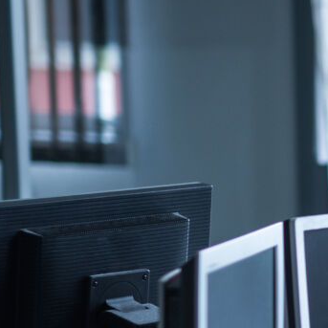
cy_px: 375
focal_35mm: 238
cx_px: 640
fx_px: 2551
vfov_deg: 7.3
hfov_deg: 7.1
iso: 200
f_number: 1.8
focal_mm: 50
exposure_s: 1/500
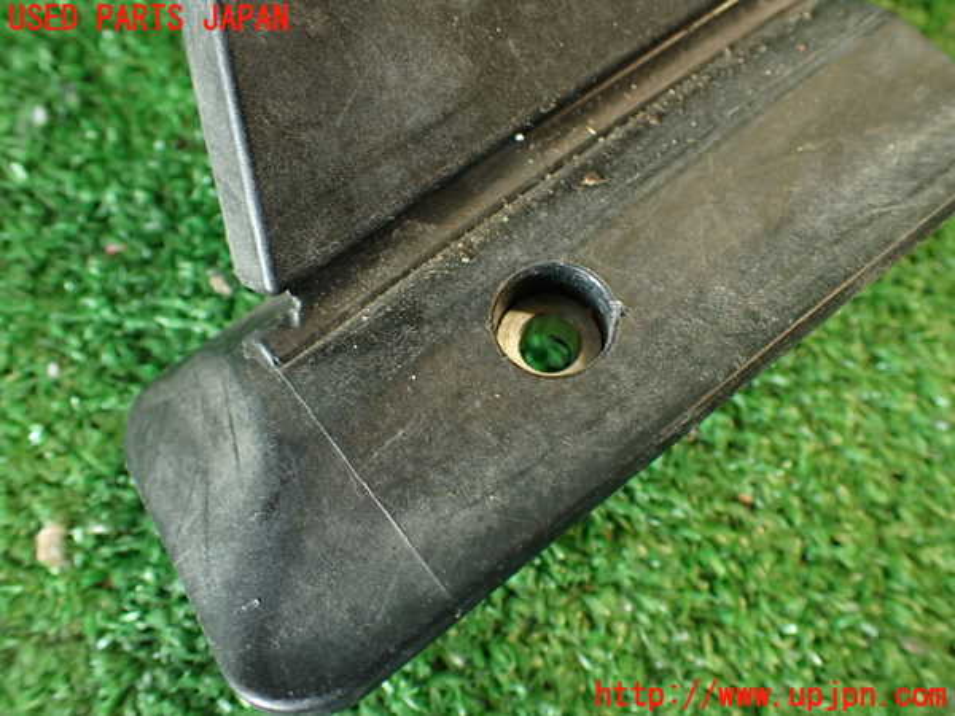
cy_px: 358
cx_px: 478
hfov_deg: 56.8
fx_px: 883
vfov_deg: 44.2
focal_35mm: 32
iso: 400
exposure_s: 1/30
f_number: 2.4
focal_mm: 5.79
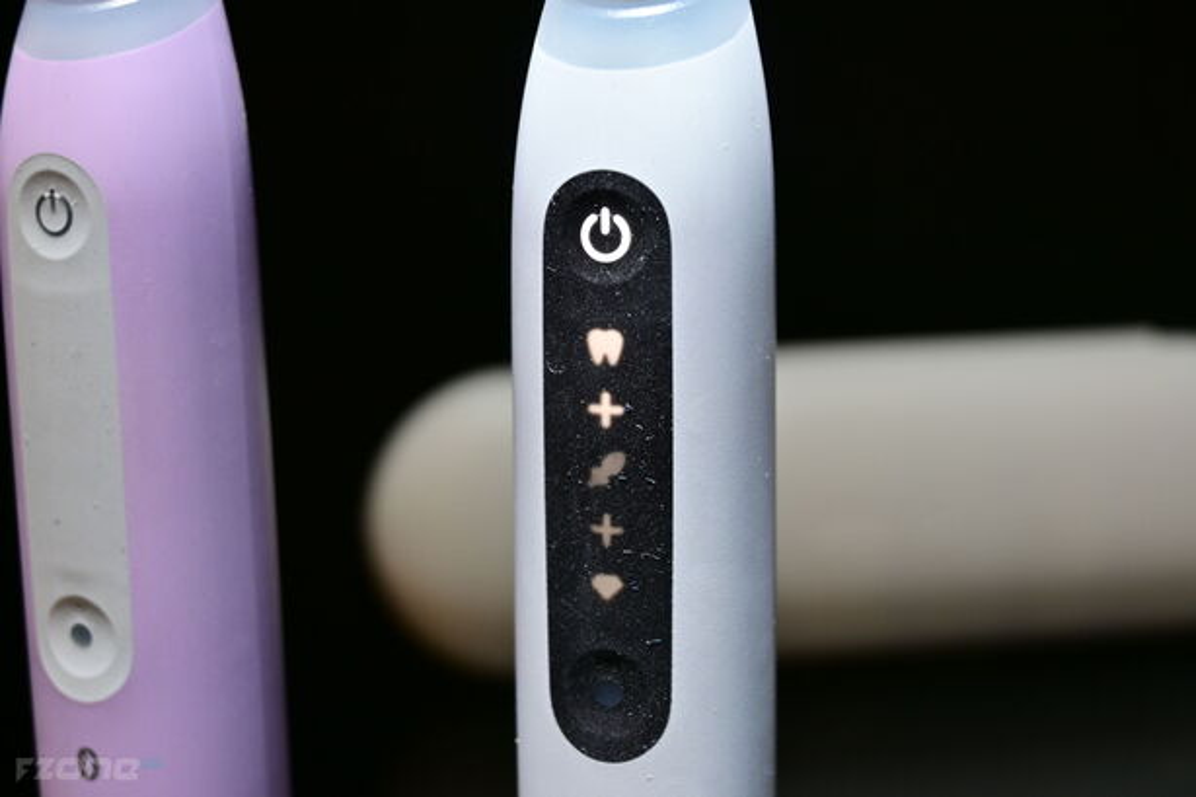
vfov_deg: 23.8
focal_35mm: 57
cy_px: 398
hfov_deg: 35.1
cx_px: 598
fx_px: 1893
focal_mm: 38
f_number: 5.6
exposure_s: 1/60
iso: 280
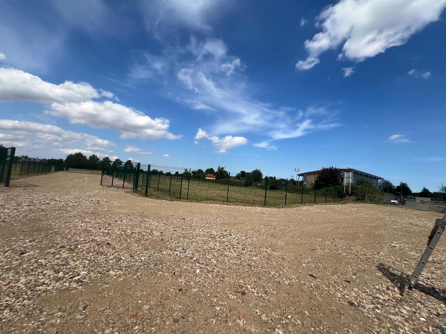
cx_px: 223
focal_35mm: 13
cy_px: 167
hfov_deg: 106.2
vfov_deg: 89.9
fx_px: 167
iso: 32
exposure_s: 1/2481
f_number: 1.8
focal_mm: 1.57
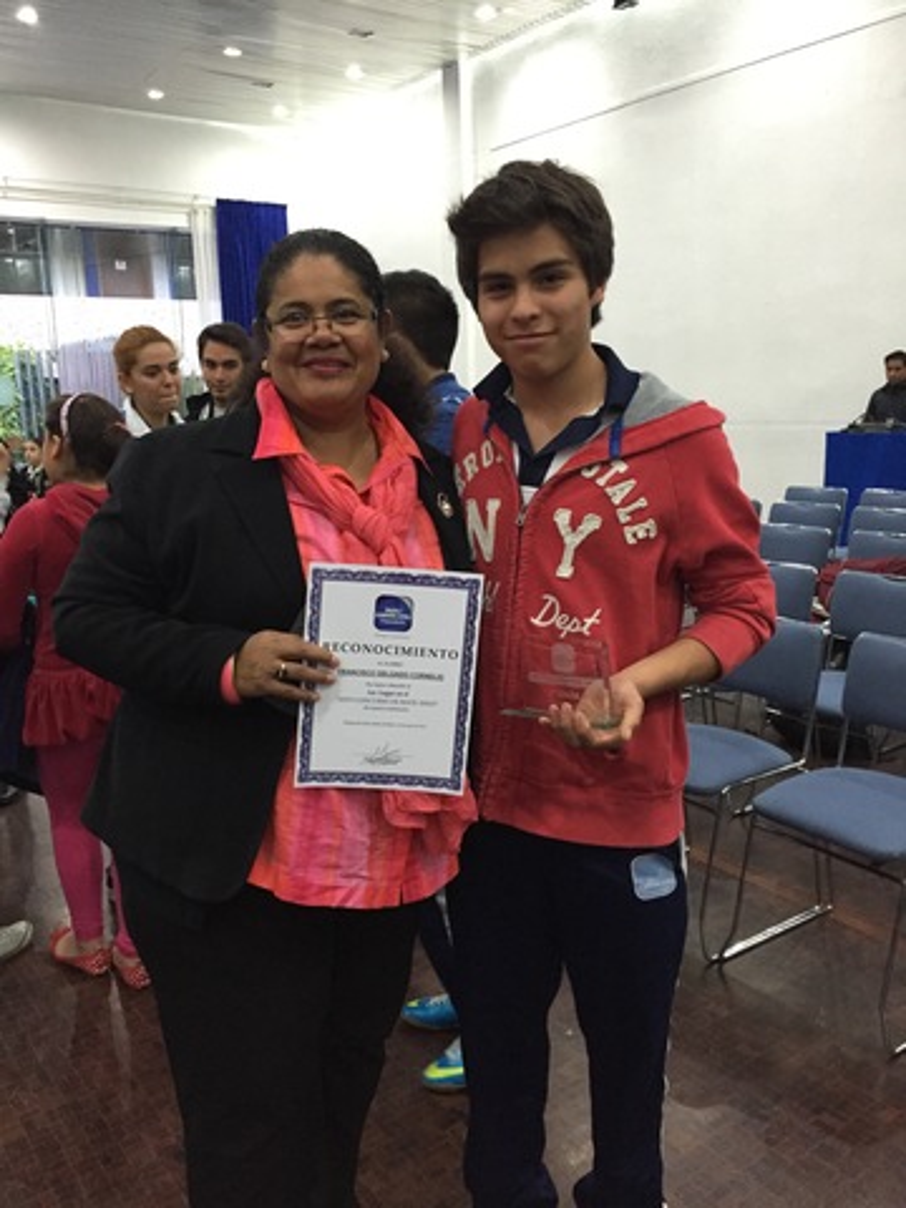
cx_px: 453
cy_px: 604
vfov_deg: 61.7
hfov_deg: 48.2
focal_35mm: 29
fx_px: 1012
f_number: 2.2
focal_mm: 4.15
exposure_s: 1/24
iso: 250
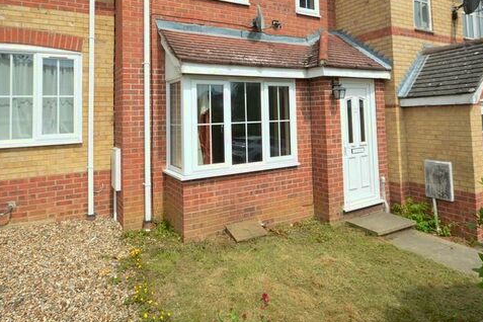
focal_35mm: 22
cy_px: 92
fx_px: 295
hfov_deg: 78.5
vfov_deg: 55.2
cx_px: 253
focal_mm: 10
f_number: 7.1
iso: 100
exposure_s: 1/200
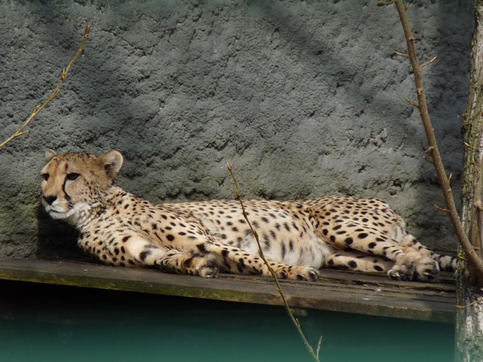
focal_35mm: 692
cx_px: 242
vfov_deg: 2.1
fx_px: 9656
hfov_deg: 2.9
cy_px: 181
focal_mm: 86.4
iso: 100
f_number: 5.6
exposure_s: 1/320
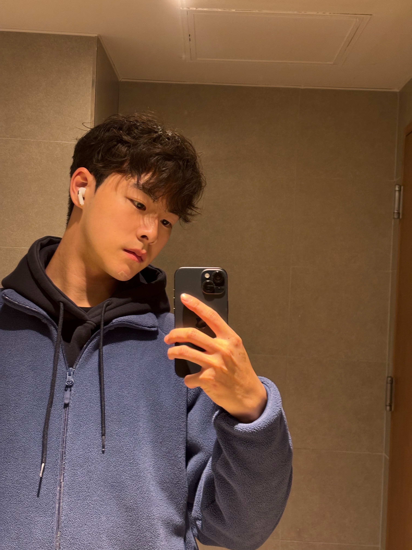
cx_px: 206
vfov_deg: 36.8
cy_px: 275
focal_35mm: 52
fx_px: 825
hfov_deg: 28.0
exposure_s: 1/40
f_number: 1.6
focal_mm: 5.96
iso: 160
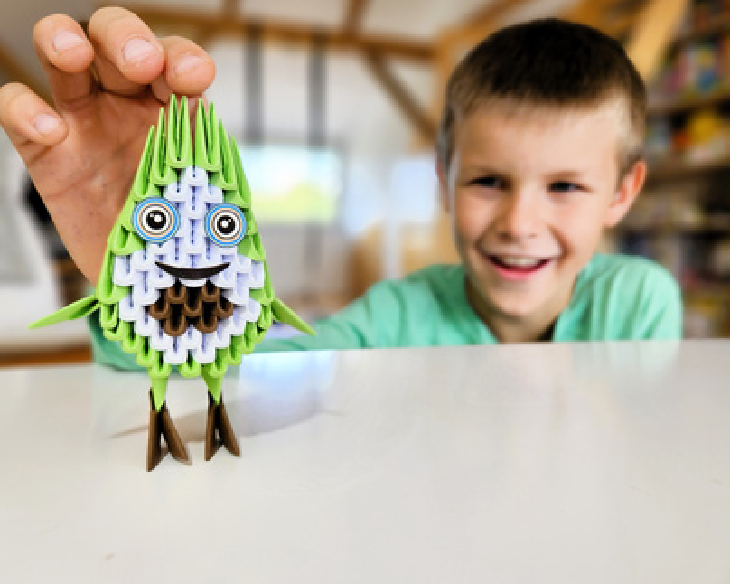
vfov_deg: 56.8
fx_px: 540
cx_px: 327
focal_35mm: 25
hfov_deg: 67.9
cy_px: 287
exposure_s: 1/100
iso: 80
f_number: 1.8
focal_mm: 5.4
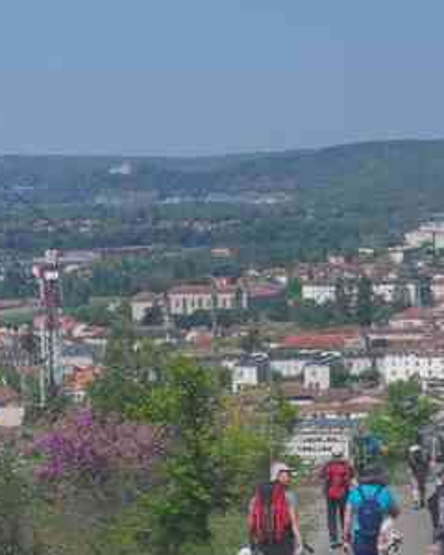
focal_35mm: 178
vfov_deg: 10.8
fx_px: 2924
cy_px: 450
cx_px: 99
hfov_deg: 8.7
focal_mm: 38
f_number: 11
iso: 200
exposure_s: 1/160
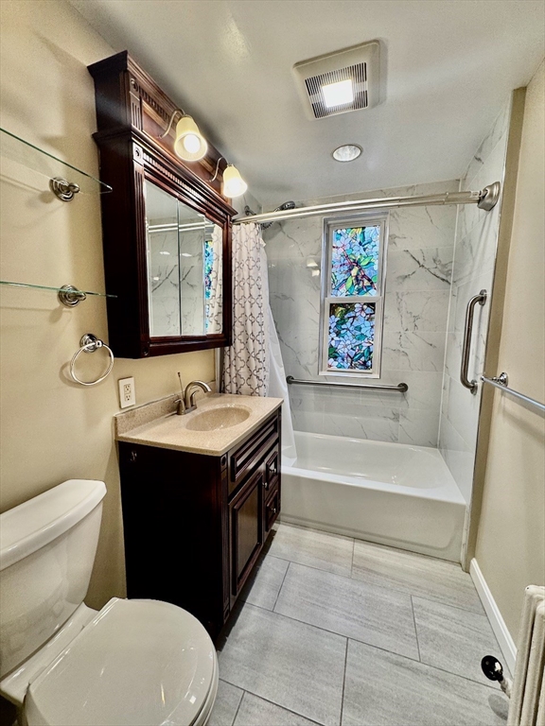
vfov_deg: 102.1
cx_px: 272
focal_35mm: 14
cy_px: 363
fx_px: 294
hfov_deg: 85.7
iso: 125
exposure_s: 1/120
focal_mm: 2.22
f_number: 2.2
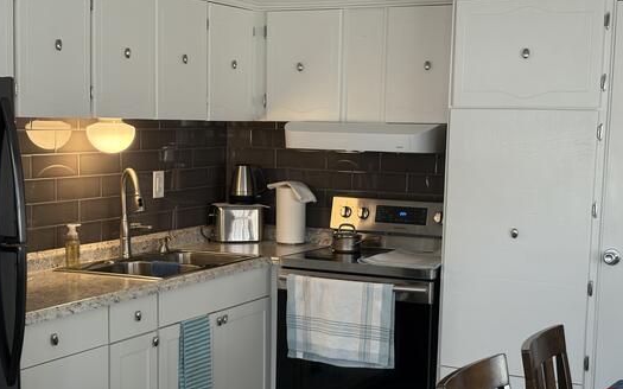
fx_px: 1070
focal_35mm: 63
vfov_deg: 20.6
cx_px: 324
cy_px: 245
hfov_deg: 32.5
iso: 80
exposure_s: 1/84
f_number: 1.6
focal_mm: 5.96
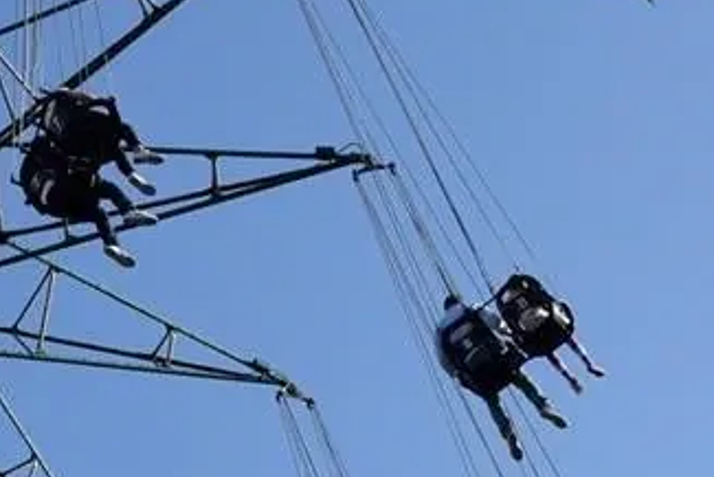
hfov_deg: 12.7
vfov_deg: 8.5
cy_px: 591
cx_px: -66
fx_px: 3155
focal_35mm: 159
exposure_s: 1/1600
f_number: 6.3
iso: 400
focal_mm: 32
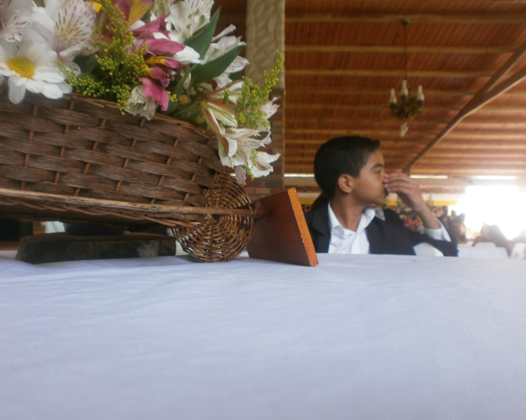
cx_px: 249
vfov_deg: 50.0
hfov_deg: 60.4
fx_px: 451
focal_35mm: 29
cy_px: 215
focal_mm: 4.8
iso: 100
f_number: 2.9
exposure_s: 1/40
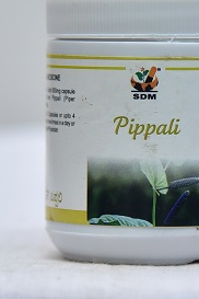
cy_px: 143
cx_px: 151
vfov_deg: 9.7
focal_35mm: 212
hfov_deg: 6.5
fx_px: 1758
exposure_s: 1/125
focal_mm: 110
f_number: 4
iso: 1600
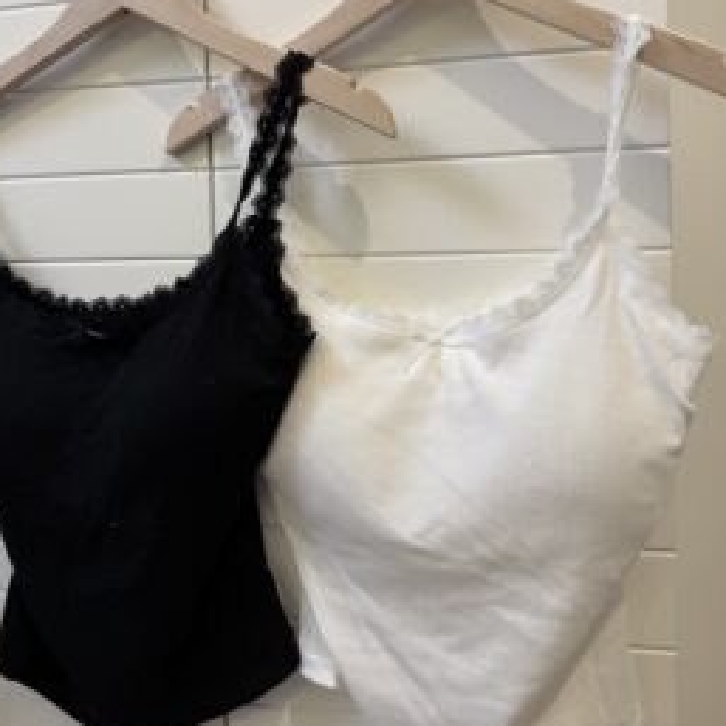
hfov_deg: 49.6
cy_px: 271
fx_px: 783
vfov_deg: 49.3
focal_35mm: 33
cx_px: 322
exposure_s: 1/50
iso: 100
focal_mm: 6.76
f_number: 1.78
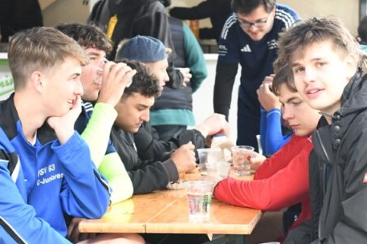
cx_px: 259
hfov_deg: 18.2
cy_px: 143
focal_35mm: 112
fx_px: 1141
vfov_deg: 12.2
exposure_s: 1/800
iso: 6400
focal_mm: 50
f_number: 5.6
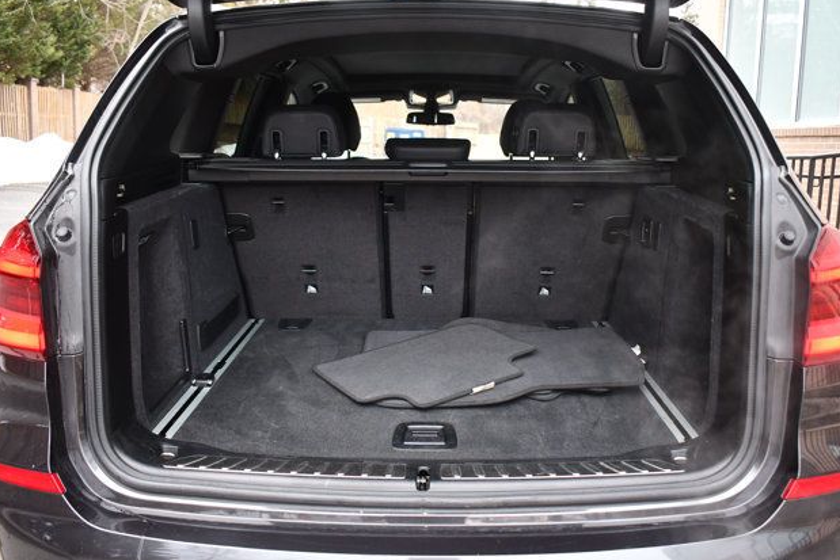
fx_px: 723
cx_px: 430
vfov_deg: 42.3
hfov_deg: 60.3
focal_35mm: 31
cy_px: 275
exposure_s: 1/125
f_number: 3.8
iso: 800
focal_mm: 20
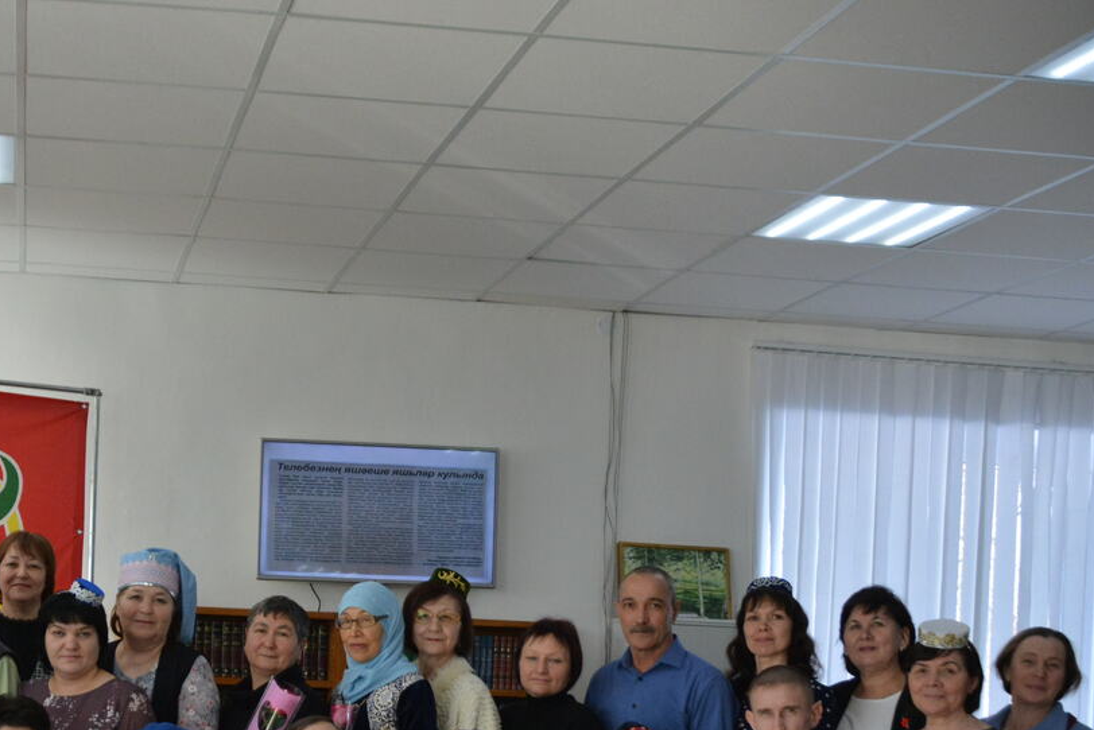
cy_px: 708
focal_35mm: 65
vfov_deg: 20.4
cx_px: 137
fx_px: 1976
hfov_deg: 29.8
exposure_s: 1/800
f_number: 3.8
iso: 800
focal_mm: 22
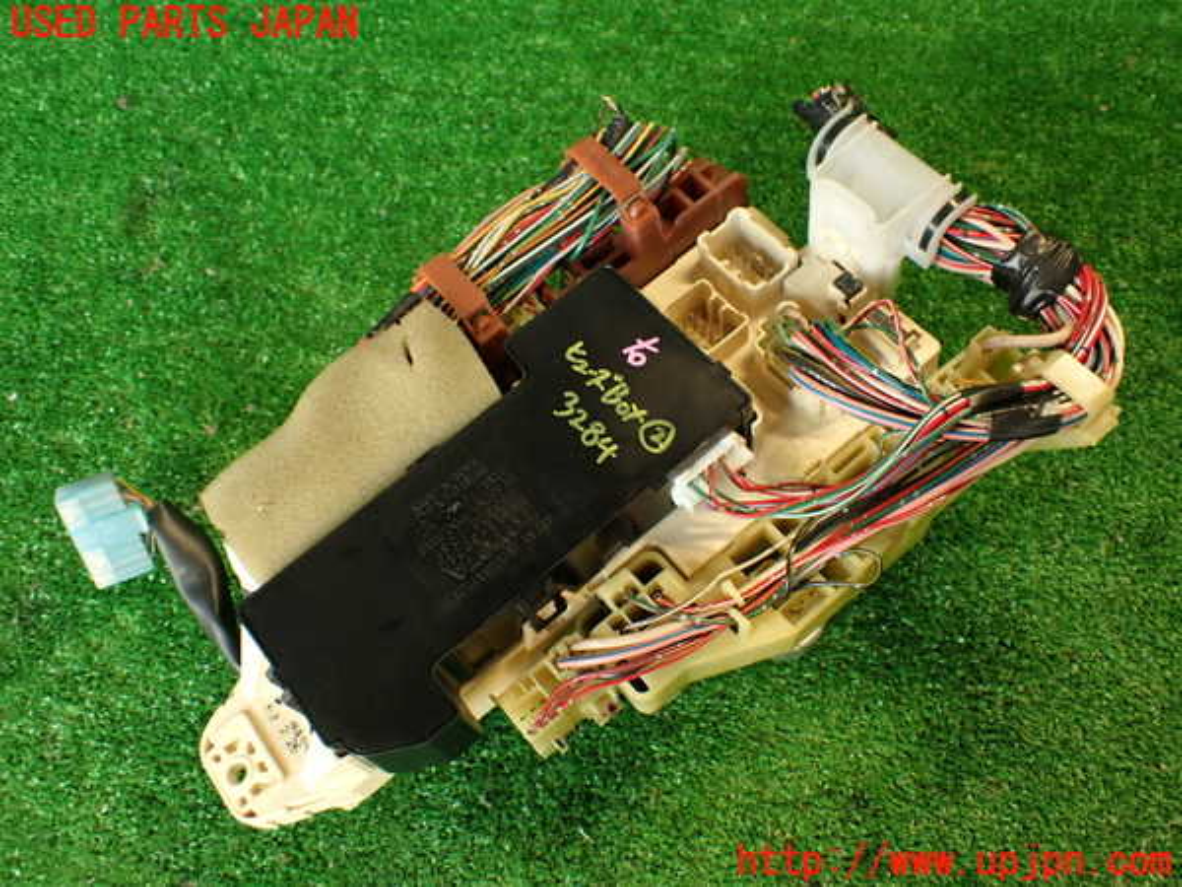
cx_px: 591
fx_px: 1093
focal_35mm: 32
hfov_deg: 56.8
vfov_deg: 44.2
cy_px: 444
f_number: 2.4
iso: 200
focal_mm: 5.79
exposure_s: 1/30
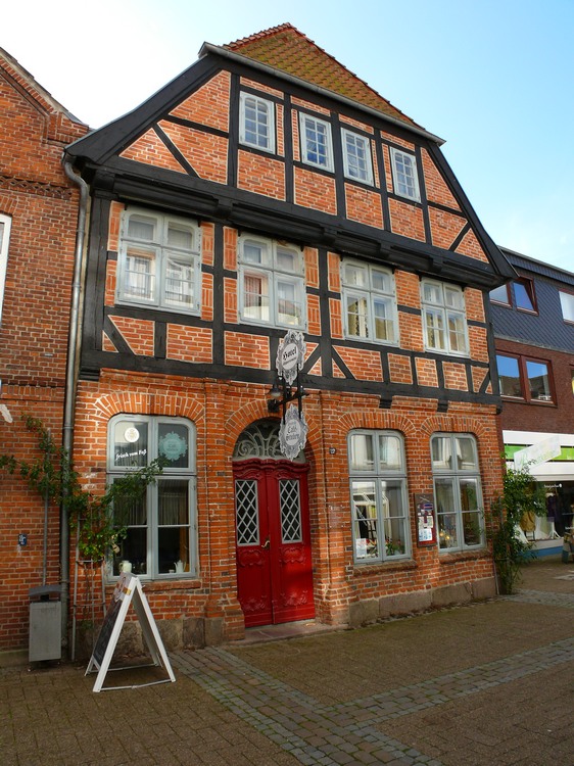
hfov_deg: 40.7
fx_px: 774
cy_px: 383
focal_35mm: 35
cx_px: 287
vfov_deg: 52.6
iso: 100
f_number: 5
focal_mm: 7.4
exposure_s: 1/200
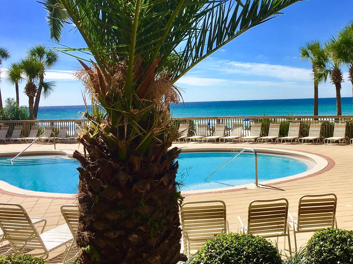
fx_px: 449
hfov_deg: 42.1
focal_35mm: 44
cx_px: 250
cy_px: 113
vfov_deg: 32.8
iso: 25
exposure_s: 1/2024
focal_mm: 4.15
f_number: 2.2
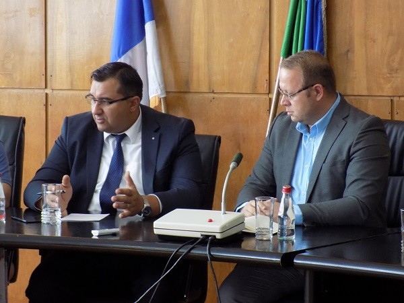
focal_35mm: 154
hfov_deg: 12.8
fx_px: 1797
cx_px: 202
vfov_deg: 9.6
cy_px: 152
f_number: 5.2
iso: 360
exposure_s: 1/30
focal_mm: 27.3
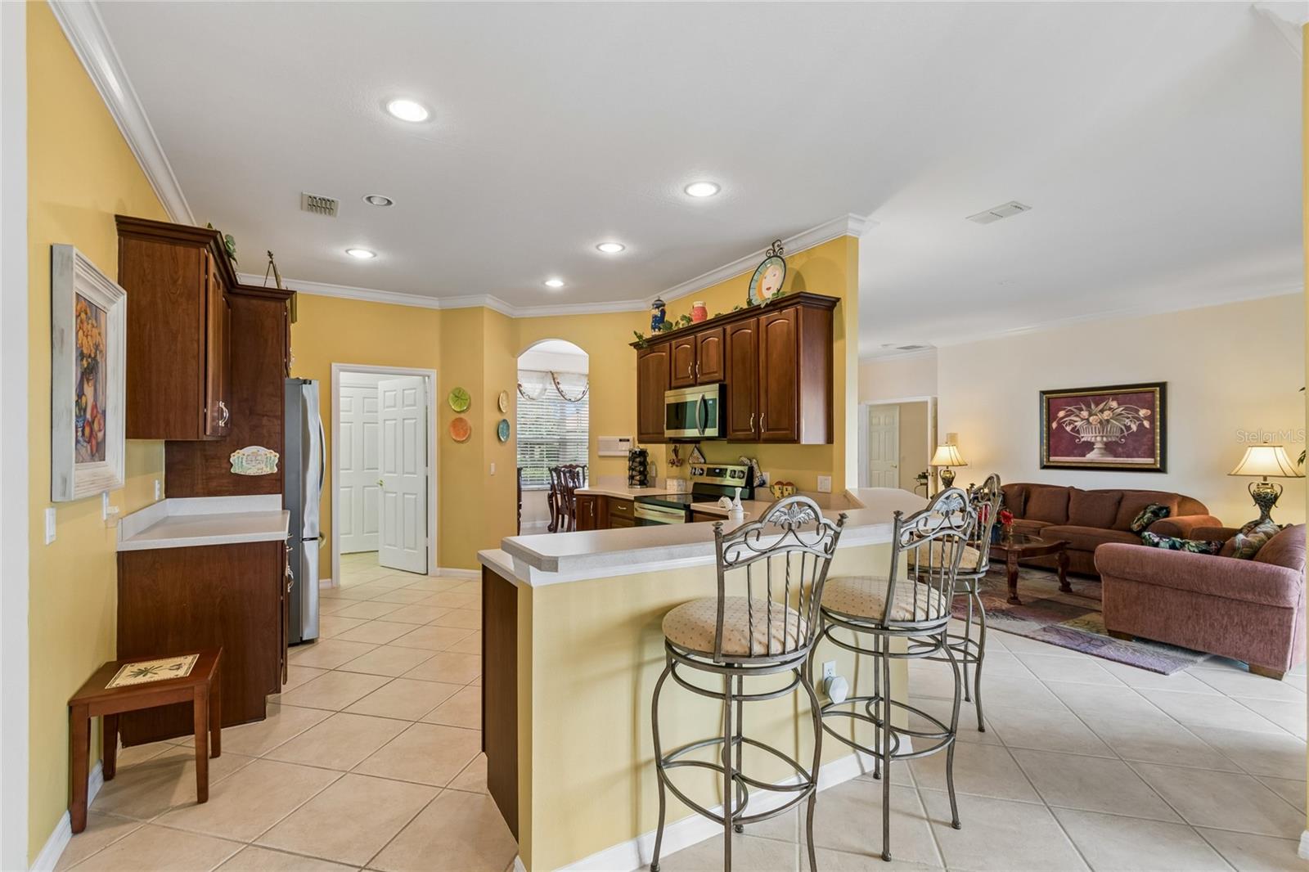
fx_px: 545
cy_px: 436
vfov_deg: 77.3
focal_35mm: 15
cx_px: 654
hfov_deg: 100.4
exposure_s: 1/8
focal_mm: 10
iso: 100
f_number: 7.1
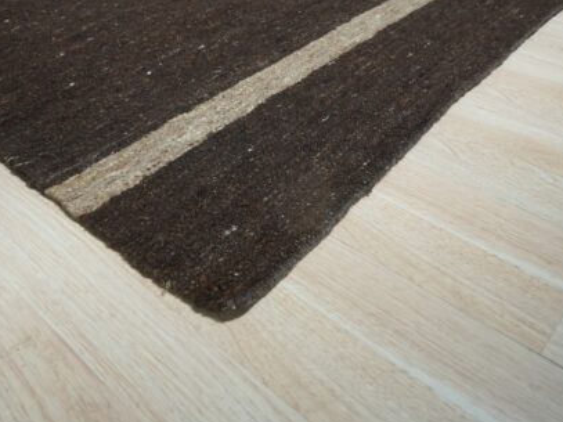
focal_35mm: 34
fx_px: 553
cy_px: 176
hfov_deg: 53.2
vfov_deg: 41.6
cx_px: 202
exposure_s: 1/200
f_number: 5
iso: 1000
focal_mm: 24
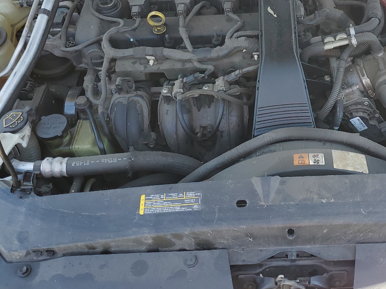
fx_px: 502
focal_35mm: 45
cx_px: 279
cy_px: 75
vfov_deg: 31.7
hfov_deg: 41.1
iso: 50
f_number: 1.5
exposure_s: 1/357
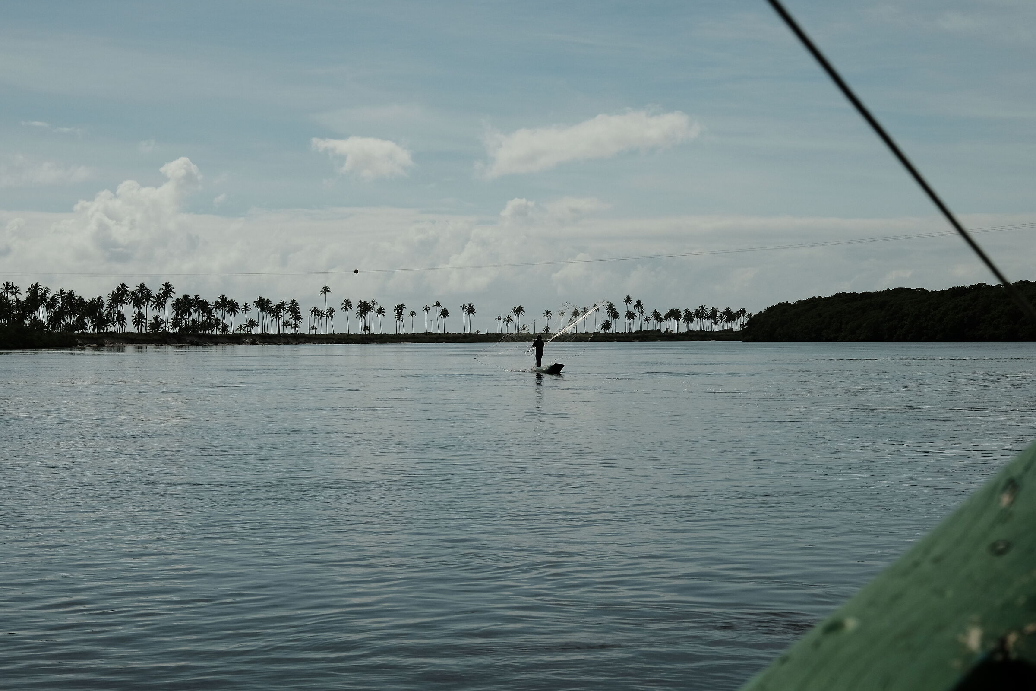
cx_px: 518
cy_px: 346
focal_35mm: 75
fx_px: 2158
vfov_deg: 18.2
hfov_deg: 27.0
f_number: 8
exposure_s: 1/4000
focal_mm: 50
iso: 500
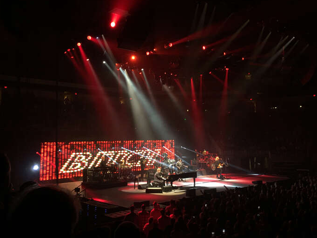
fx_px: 311
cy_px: 103
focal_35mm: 34
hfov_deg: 53.9
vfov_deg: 41.7
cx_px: 157
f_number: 2.2
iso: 32
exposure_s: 1/15
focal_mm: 4.15
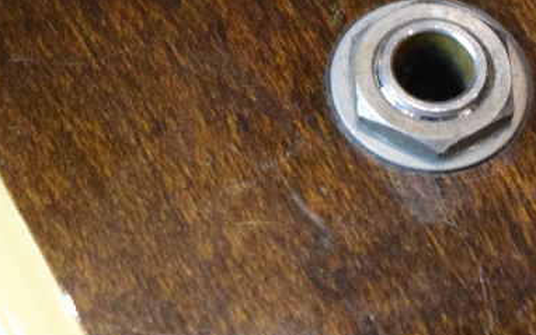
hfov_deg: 7.8
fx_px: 3945
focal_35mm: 270
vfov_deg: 4.8
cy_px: -121
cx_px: 163
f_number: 5
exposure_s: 1/50
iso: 3200
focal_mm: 45
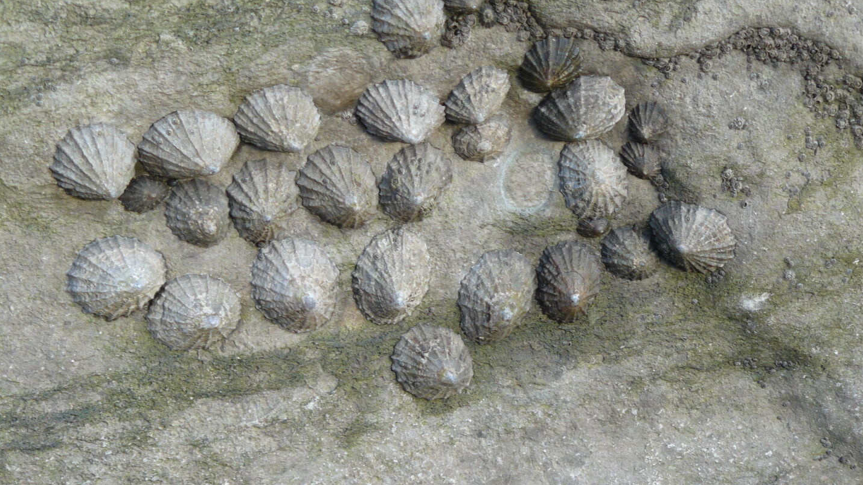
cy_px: 198
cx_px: 434
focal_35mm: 112
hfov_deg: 19.1
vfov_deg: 10.8
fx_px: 2563
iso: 100
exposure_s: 1/100
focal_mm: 16.9
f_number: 3.2
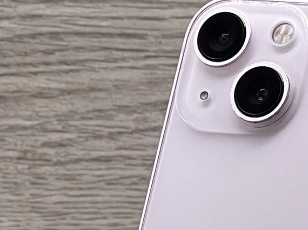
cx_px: 262
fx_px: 3077
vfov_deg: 4.3
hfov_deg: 5.7
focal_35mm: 346
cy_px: 299
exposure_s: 1/100
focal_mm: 9
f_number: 2.8
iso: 64
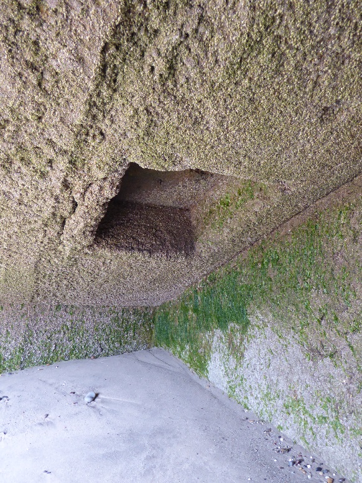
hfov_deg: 48.2
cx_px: 181
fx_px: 404
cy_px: 242
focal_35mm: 29
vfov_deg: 61.7
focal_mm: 5
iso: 400
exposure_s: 1/60
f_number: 3.5
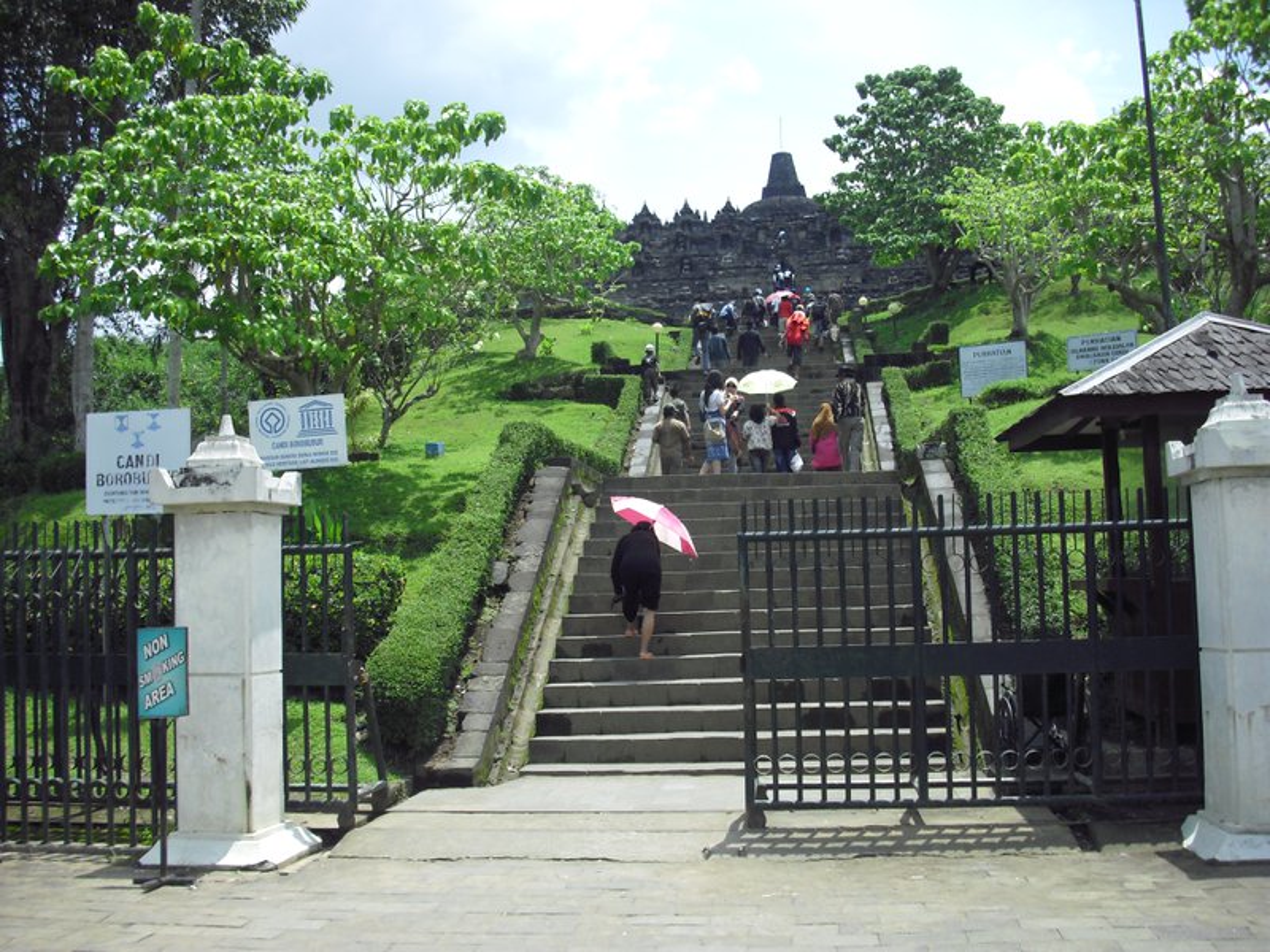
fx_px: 1394
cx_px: 635
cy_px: 476
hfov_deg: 49.0
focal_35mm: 38
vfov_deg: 37.7
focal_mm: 6.2
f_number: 8
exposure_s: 1/160
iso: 100
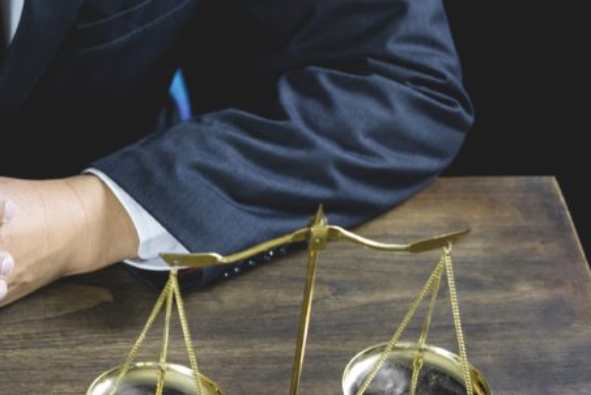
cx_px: -73
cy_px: 243
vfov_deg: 11.4
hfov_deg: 16.5
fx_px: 1971
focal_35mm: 120
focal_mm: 35
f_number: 2.8
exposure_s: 1/80
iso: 500
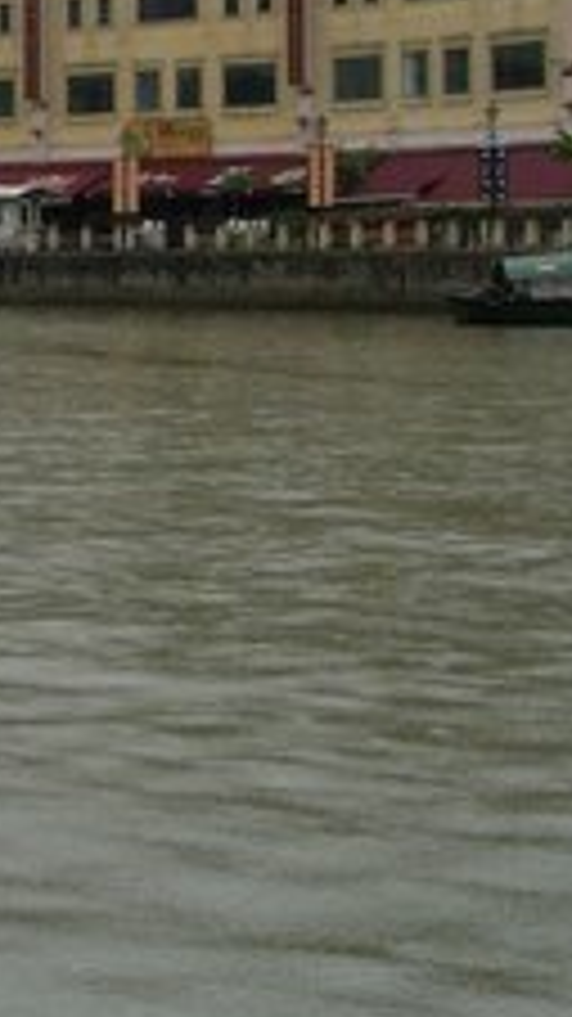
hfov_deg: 10.1
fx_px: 2968
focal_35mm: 110
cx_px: -631
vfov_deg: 19.2
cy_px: 135
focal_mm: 7.8
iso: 79
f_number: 4.8
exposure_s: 1/527
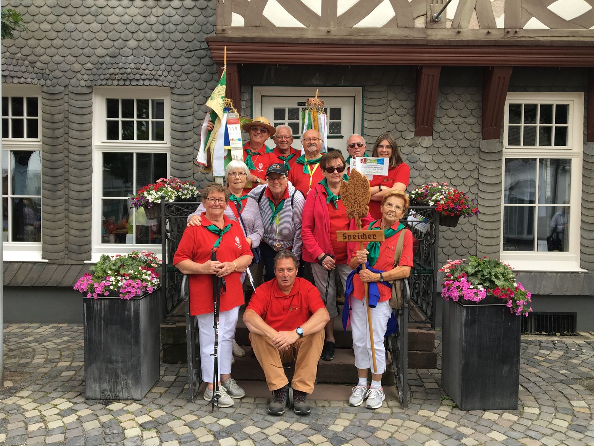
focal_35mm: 29
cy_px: 223
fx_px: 498
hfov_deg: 61.7
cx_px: 297
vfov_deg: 48.2
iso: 25
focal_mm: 4.15
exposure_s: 1/237
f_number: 2.2
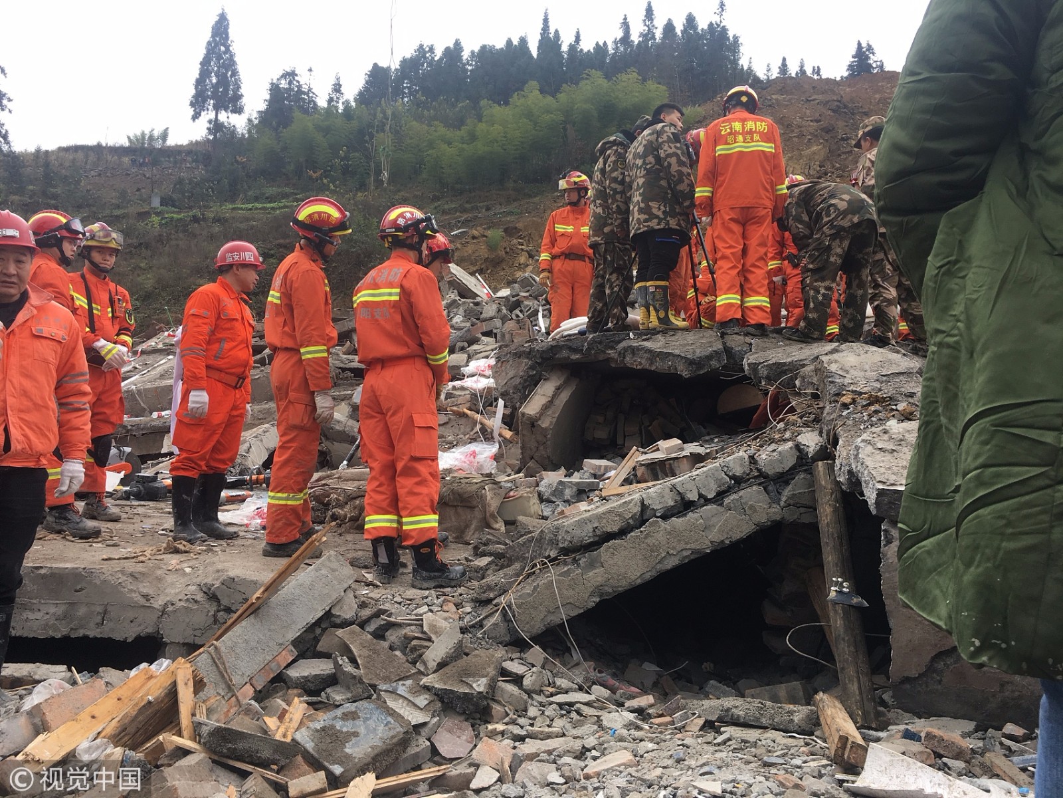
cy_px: 399
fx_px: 891
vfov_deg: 48.2
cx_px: 532
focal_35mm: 29
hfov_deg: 61.7
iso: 25
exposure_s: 1/166
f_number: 2.2
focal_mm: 4.15
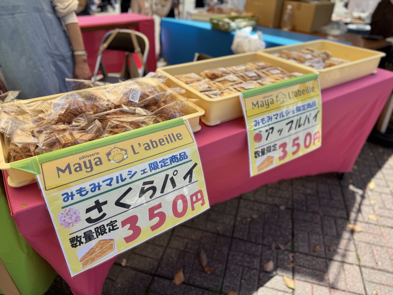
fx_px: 272
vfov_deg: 56.8
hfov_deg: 71.6
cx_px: 196
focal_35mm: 24
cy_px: 148
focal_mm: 6.76
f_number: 1.78
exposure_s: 1/1818
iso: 80
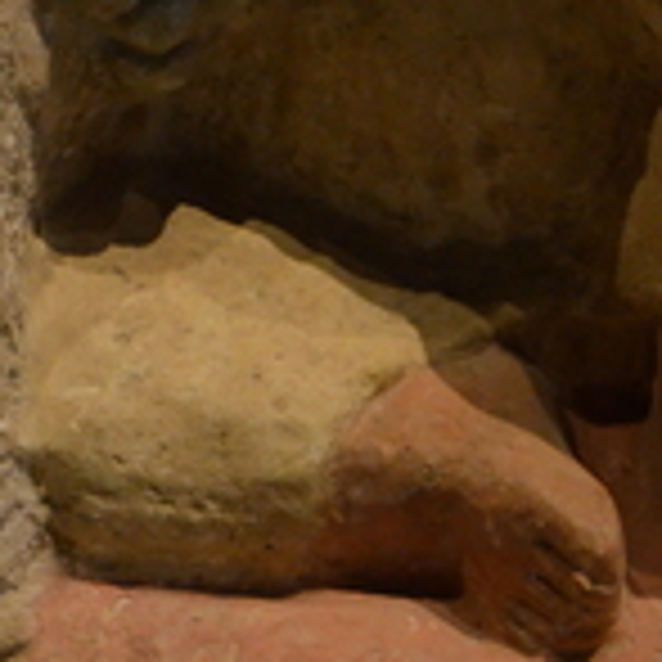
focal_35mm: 334
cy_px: -369
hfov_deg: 5.2
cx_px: 428
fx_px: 7227
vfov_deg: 5.2
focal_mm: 58
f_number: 5
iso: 2500
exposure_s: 1/80
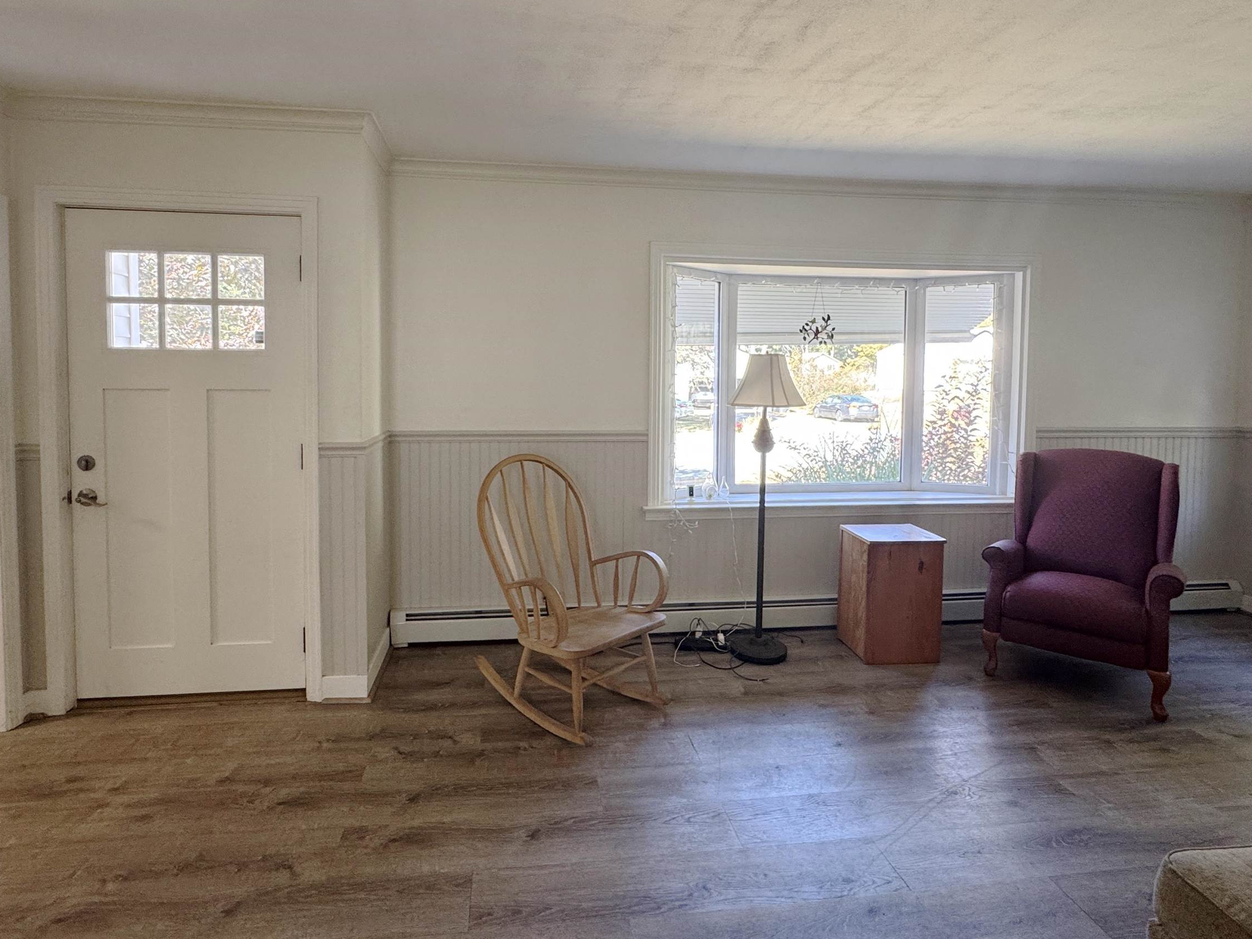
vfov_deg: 68.3
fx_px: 687
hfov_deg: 84.6
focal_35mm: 19
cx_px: 595
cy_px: 400
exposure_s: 1/120
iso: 200
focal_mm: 2.22
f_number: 2.2
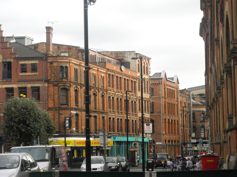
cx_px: 118
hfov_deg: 18.7
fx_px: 719
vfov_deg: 14.1
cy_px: 88
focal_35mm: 105
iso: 475
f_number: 4.7
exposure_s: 1/250
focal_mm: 17.1
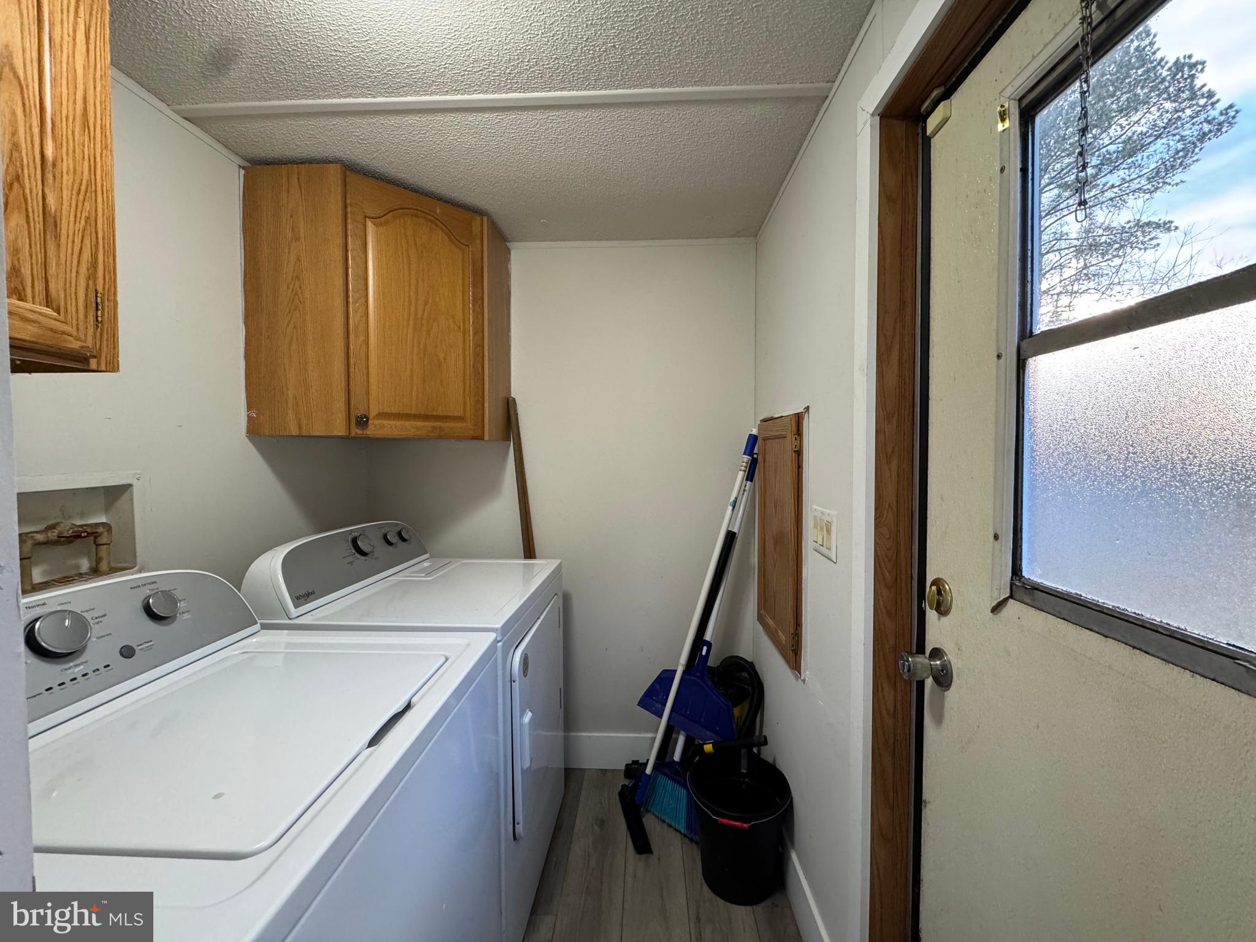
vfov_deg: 85.7
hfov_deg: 102.1
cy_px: 471
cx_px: 628
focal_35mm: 14
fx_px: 508
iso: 250
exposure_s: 1/120
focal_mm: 2.22
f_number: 2.2
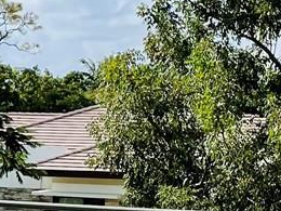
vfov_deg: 9.1
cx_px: -160
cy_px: 261
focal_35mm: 160
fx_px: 1299
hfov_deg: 11.7
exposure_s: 1/5051
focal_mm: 4.2
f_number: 1.6
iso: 32
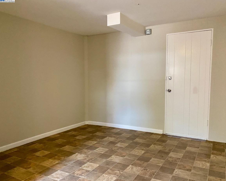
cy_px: 92
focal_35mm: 28
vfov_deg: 51.5
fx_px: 187
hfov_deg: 62.2
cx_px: 116
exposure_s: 1/60
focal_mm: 4.25
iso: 400
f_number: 1.8
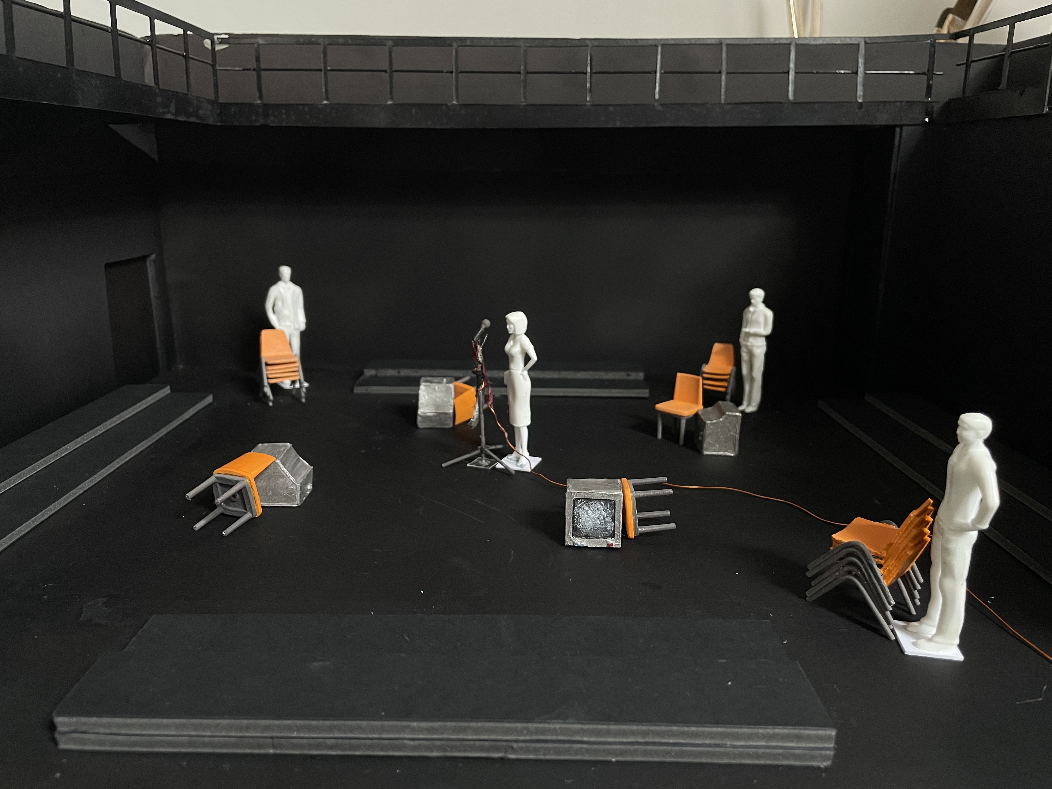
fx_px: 790
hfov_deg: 67.3
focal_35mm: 26
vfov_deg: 53.1
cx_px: 526
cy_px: 394
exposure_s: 1/60
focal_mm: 4.2
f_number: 1.6
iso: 320
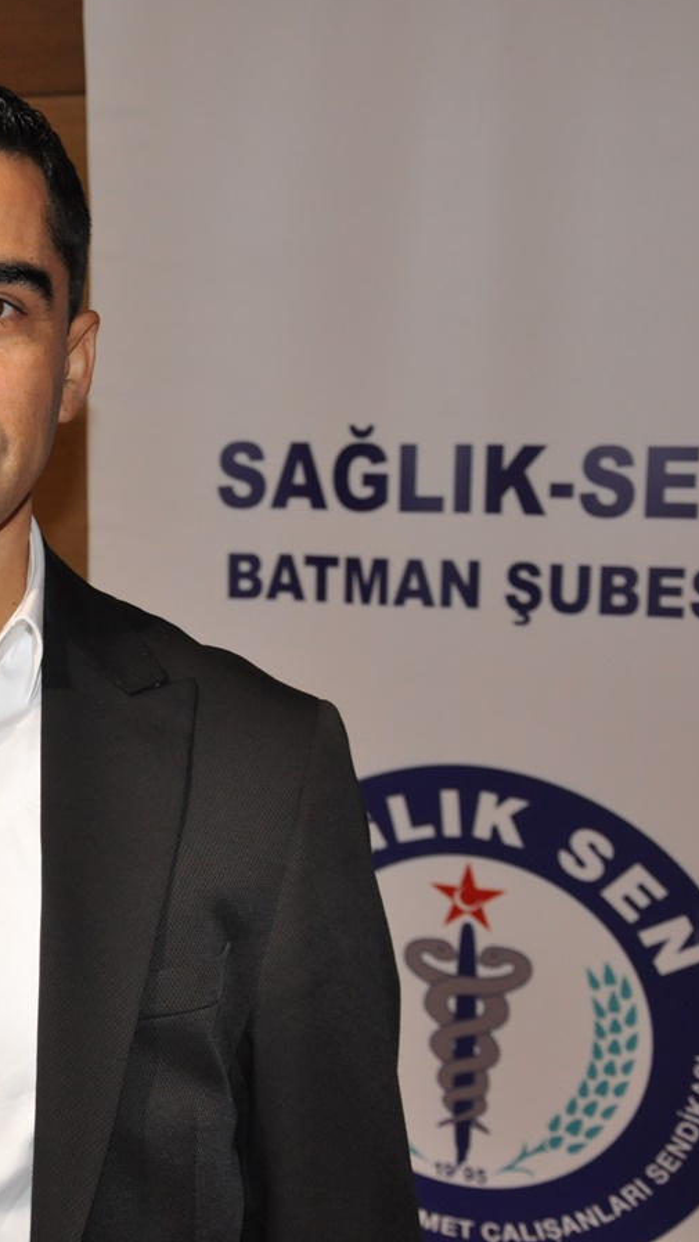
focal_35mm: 60
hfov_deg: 19.0
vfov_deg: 35.0
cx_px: -145
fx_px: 1969
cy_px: 620
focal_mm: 25
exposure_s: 1/60
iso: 800
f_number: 4
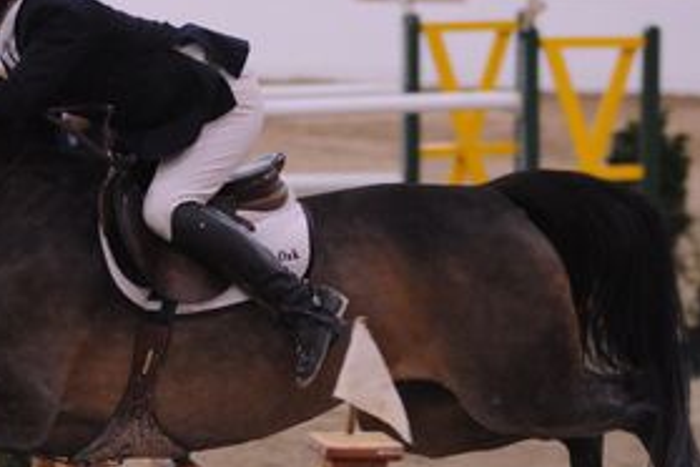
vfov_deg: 5.0
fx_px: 5347
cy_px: 286
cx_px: 168
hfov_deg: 7.5
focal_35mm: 275
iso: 5000
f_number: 2.8
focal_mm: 120
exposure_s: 1/400
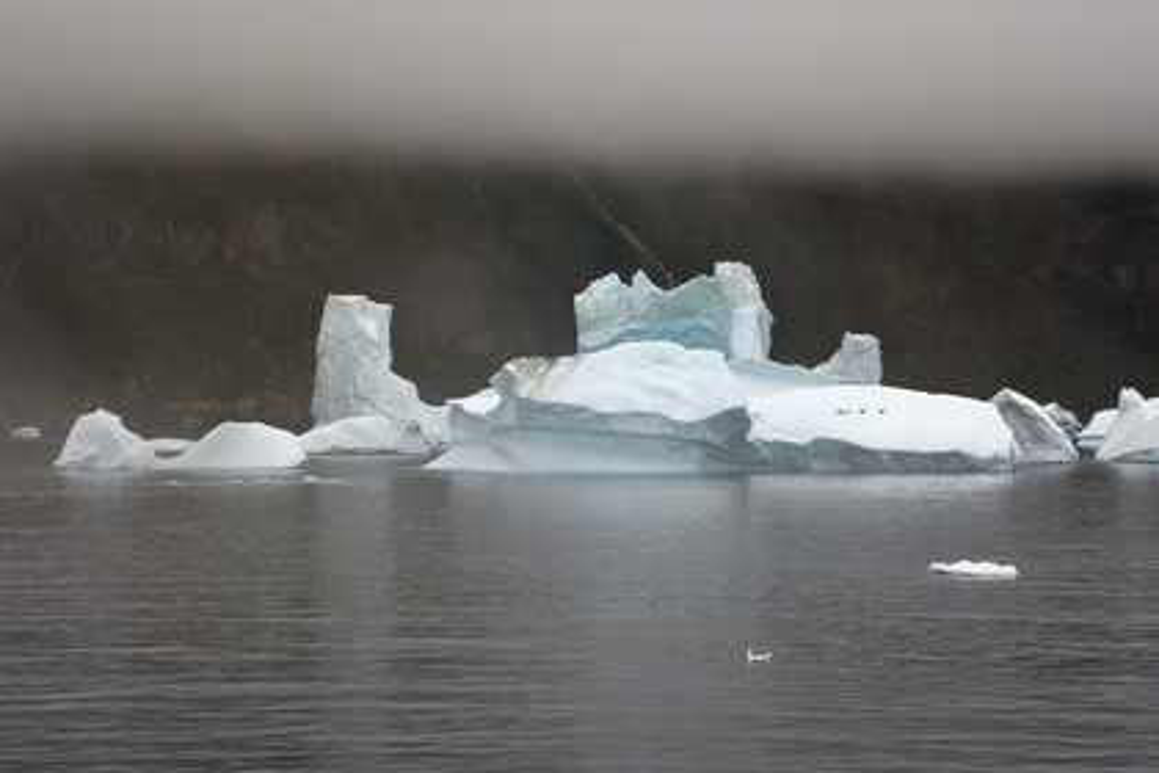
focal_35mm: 200
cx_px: 580
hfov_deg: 10.3
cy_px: 386
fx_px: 6438
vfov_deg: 6.9
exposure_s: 1/250
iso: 400
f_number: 11
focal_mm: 200
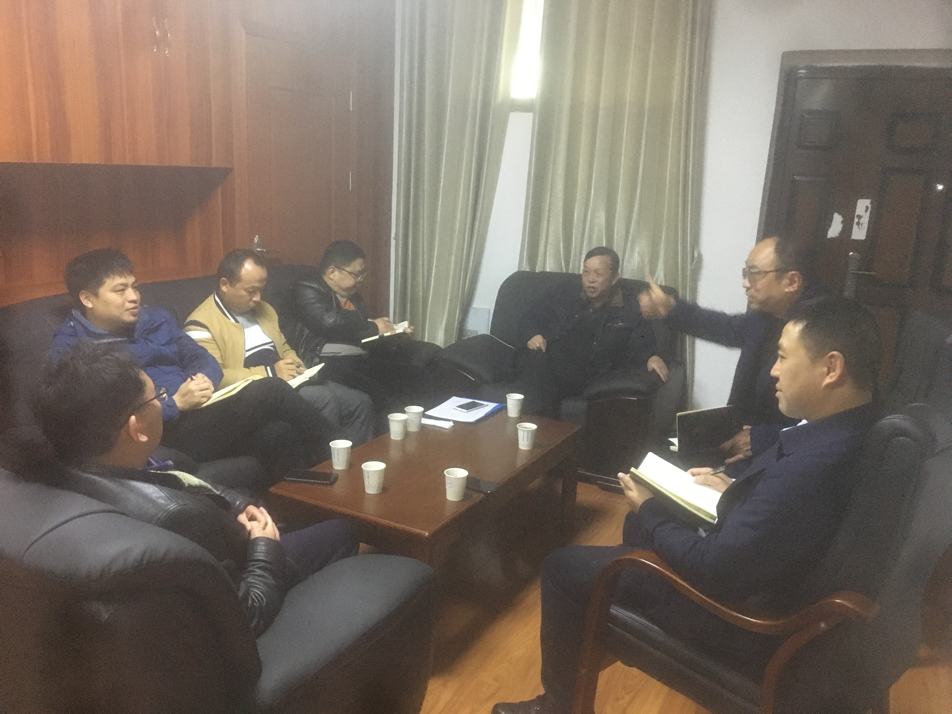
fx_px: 798
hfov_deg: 61.7
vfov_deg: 48.2
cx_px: 476
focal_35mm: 29
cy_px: 357
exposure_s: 1/17
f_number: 2.2
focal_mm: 4.15
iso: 320
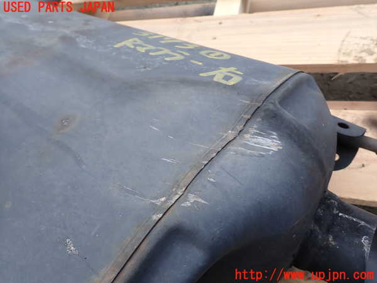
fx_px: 272
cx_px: 188
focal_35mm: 25
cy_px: 142
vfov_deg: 54.9
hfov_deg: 69.4
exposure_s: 1/400
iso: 100
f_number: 2.8
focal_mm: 4.5
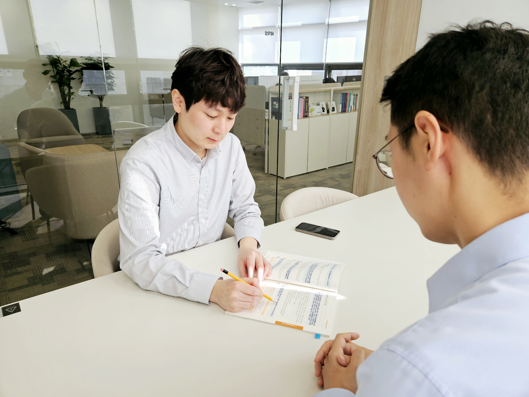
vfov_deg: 58.9
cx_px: 264
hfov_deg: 73.9
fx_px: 351
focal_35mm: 23
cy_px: 198
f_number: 1.8
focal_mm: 5.4
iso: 40
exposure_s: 1/250
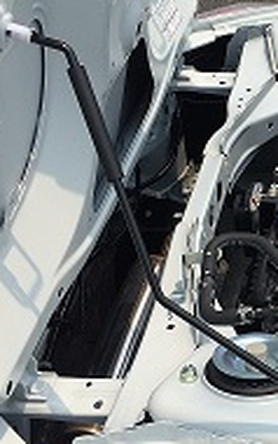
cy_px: 199
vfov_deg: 31.0
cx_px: 385
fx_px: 799
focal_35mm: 66
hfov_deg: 18.1
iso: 32
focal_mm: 4.15
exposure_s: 1/3425
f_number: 2.2
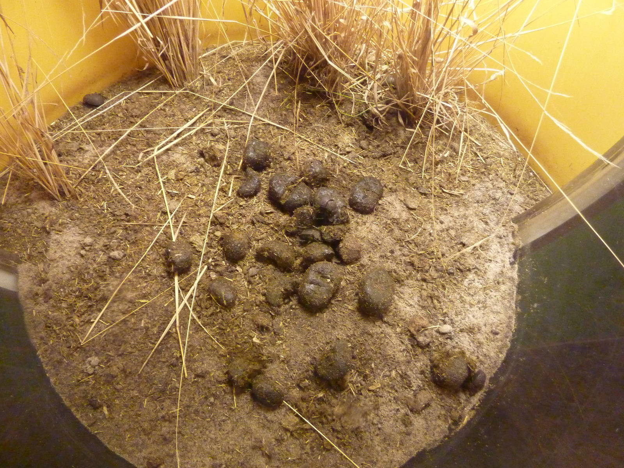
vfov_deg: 54.9
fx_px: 451
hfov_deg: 69.4
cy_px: 234
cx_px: 312
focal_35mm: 25
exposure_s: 1/50
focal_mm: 4.1
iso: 800
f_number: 3.3
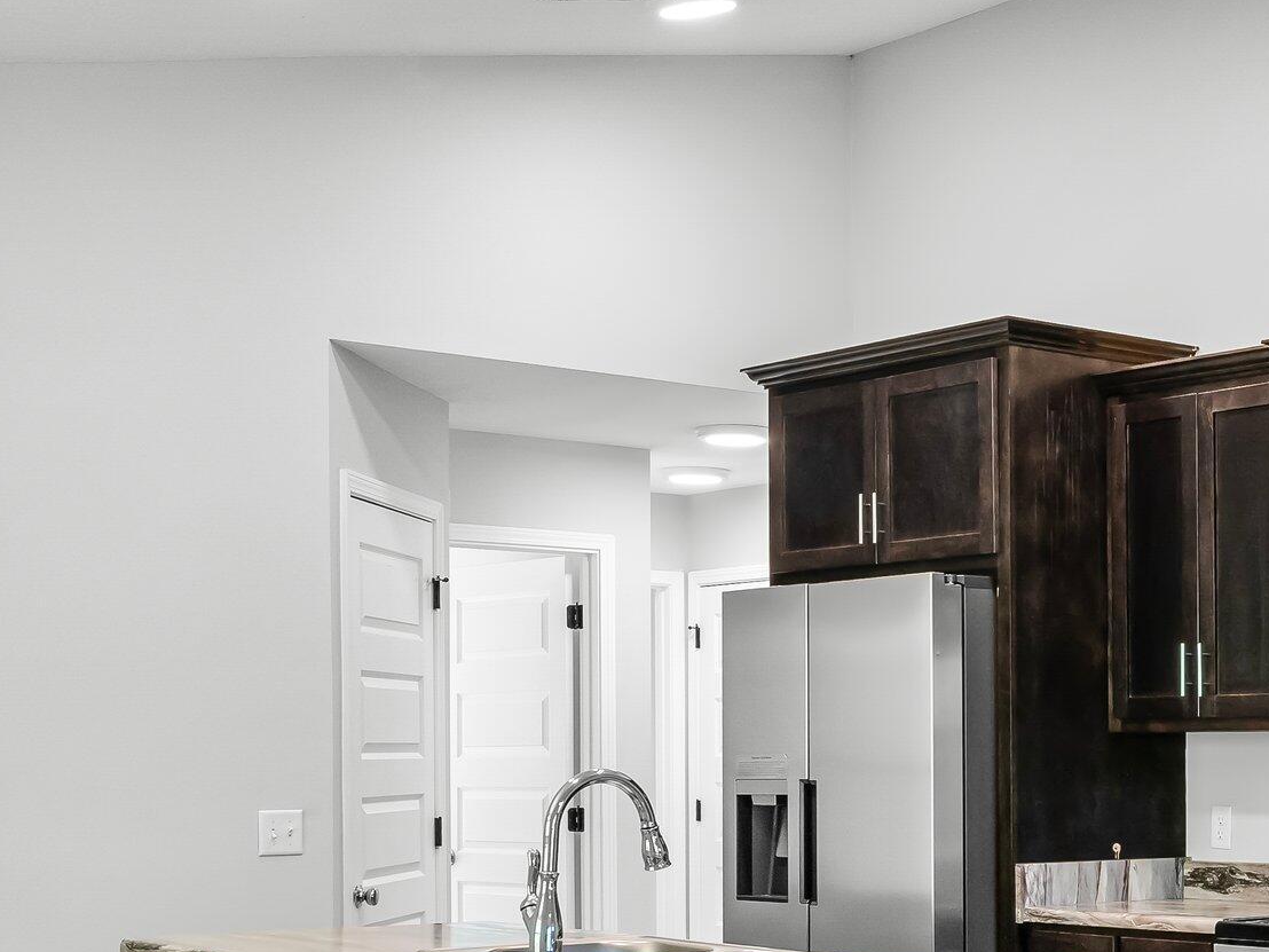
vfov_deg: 22.6
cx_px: 1109
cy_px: 757
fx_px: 2346
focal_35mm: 64
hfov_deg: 29.2
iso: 400
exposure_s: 1/6
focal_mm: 24
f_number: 8
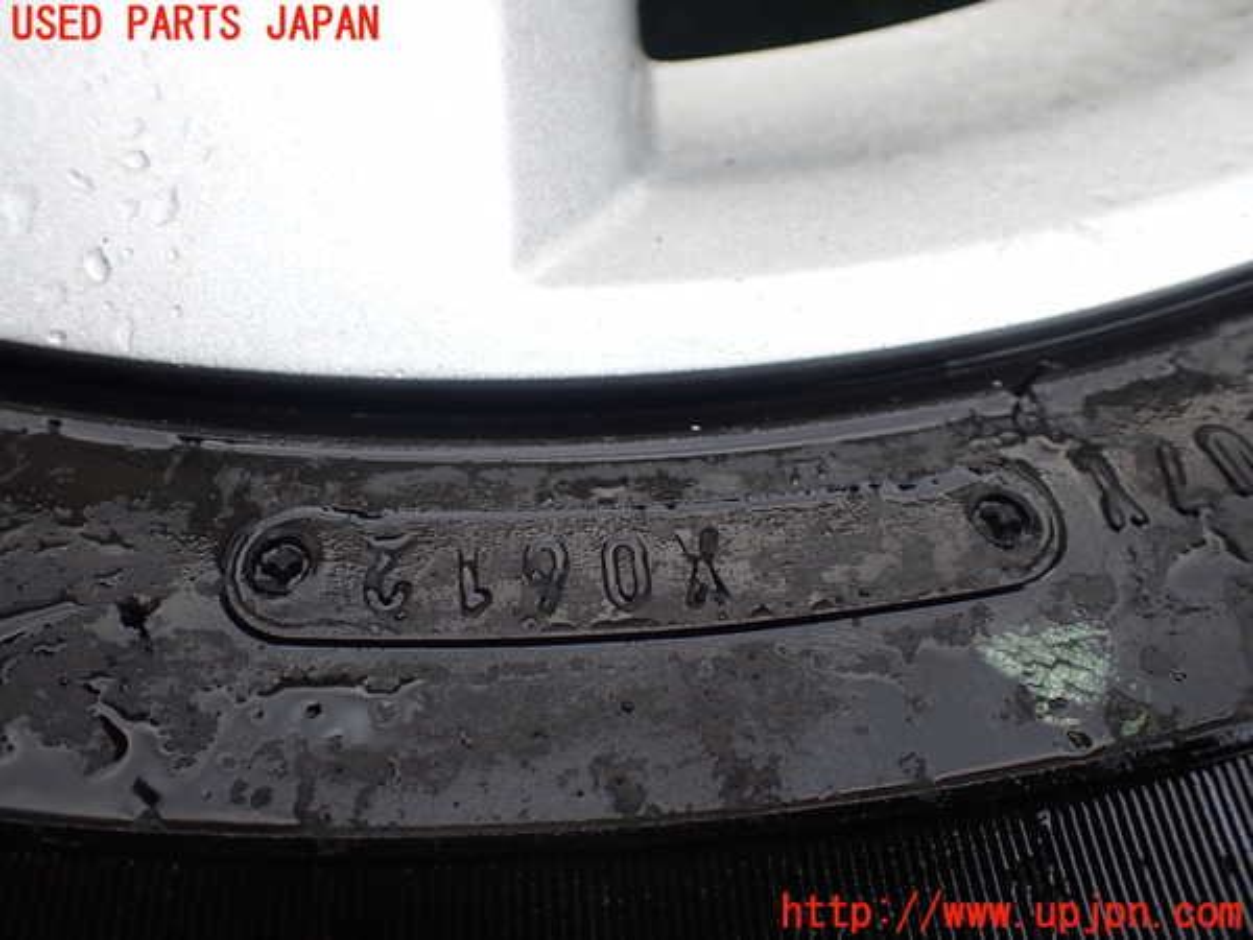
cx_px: 626
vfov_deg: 46.8
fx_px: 1086
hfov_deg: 60.0
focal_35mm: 30
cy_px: 470
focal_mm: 5.4
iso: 200
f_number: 2.3
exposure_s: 1/125
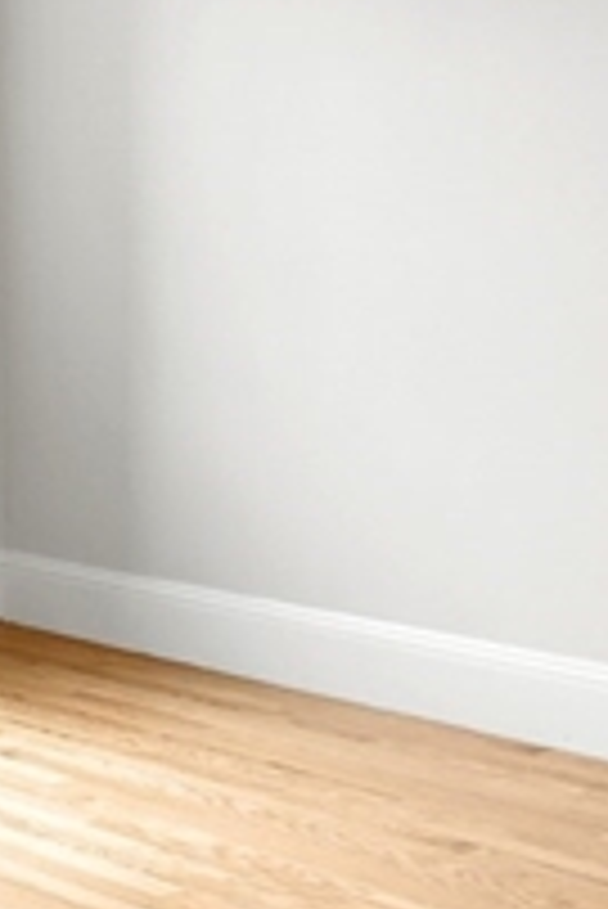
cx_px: -383
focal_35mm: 76
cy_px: 250
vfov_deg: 26.4
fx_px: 1922
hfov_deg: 16.0
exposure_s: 1/10
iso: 320
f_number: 7.1
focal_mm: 10
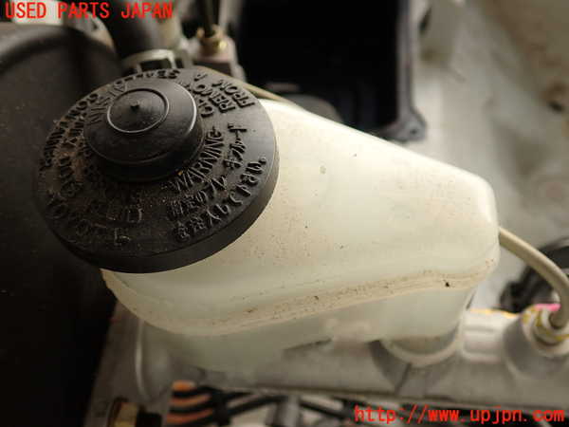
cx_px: 284
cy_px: 214
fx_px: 526
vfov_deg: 44.2
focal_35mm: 32
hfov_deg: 56.8
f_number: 2.4
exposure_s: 1/100
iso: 100
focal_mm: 5.79
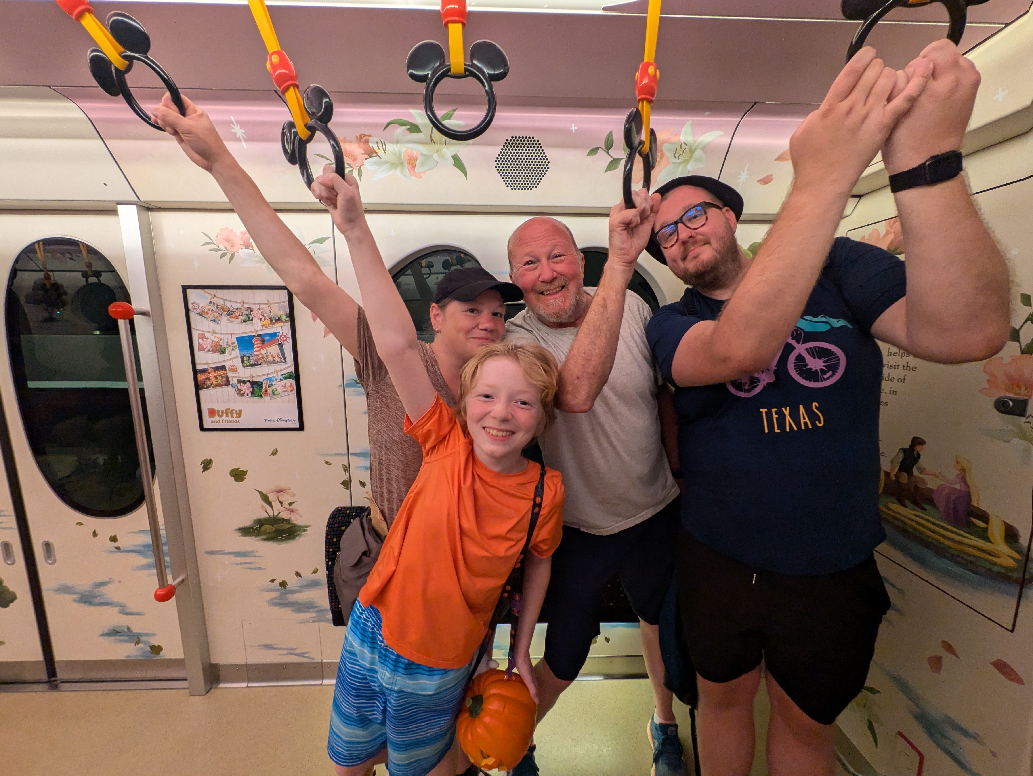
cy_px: 388
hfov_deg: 102.0
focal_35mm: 14
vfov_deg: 85.7
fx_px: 418
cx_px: 516
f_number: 2.2
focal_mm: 1.83
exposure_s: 1/100
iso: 268
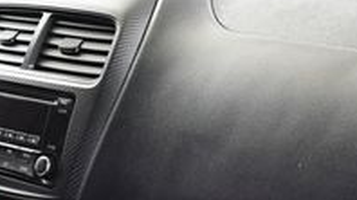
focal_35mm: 122
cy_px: 139
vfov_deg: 9.9
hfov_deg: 17.2
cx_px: 9
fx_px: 1154
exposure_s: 1/100
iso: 3200
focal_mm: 18
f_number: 3.5
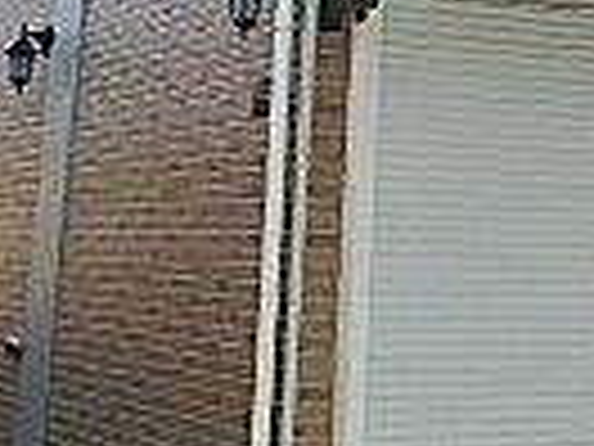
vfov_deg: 13.5
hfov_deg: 18.7
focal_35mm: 102
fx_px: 1750
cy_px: -252
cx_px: 608
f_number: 6
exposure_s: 1/500
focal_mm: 3.7
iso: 125
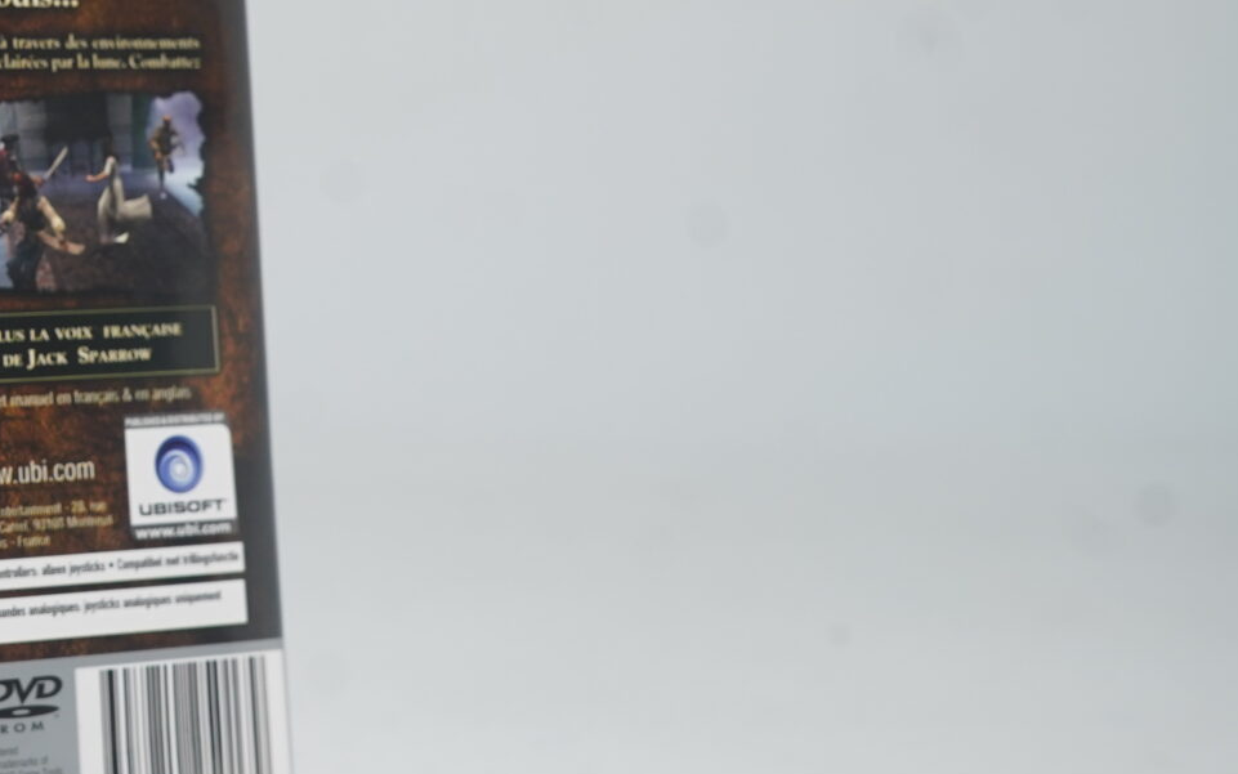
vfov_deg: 13.7
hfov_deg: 20.6
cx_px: -196
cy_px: 213
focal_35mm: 95
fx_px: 3206
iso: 400
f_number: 6.3
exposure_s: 1/40
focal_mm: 35
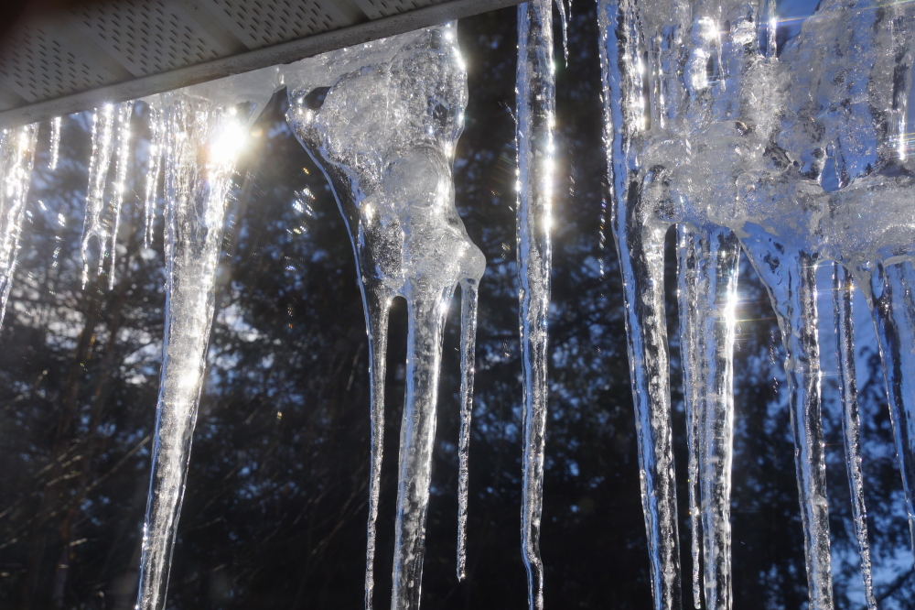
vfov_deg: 25.7
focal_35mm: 52
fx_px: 1334
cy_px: 305
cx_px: 458
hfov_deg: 37.9
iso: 100
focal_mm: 35
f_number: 10
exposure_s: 1/100
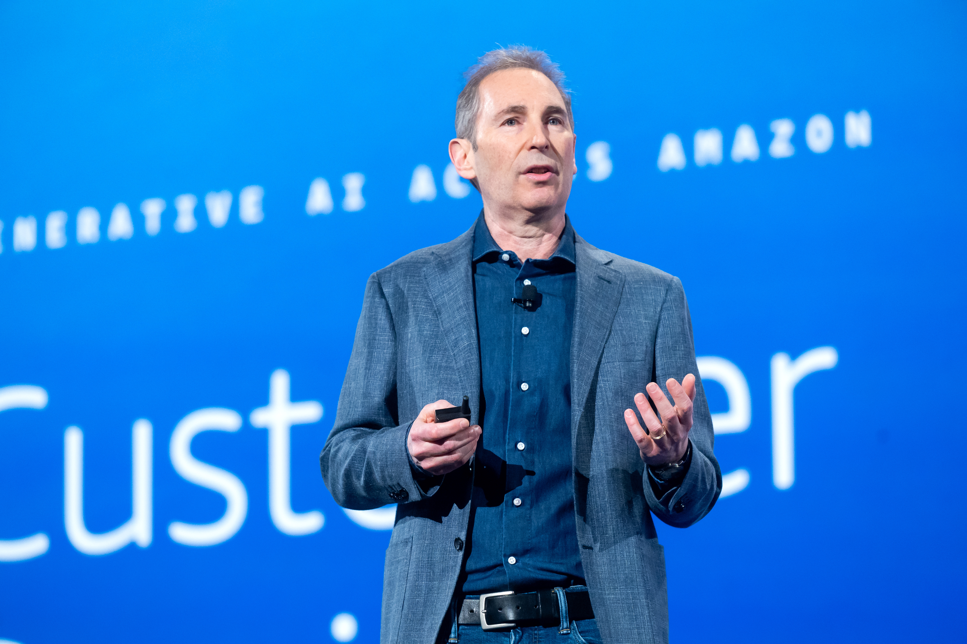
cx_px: 484
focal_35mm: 200
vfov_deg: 6.9
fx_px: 5372
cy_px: 322
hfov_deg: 10.3
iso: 6400
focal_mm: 200
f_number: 4.8
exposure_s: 1/350
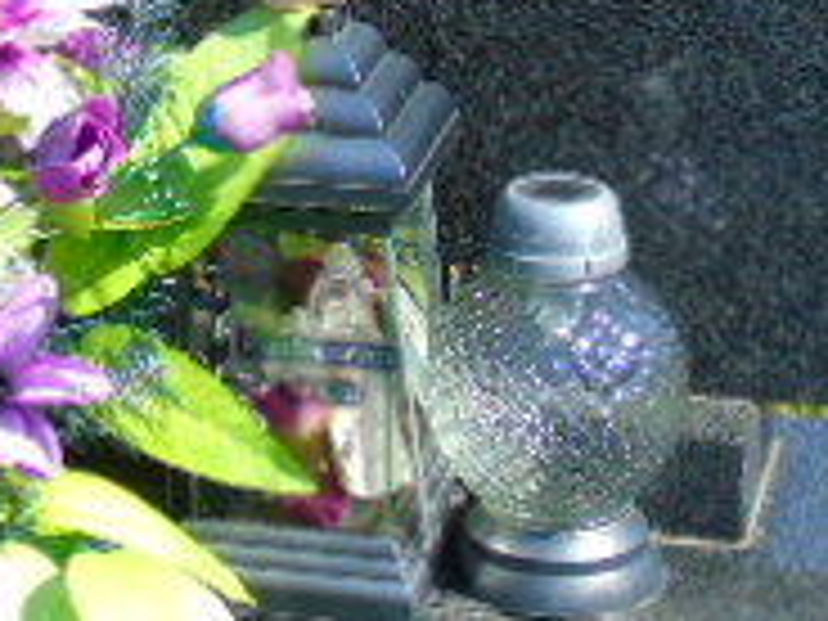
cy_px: -274
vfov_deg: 7.8
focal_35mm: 188
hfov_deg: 10.4
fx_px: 4497
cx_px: -90
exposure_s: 1/320
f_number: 4.3
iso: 80
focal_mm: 9.6
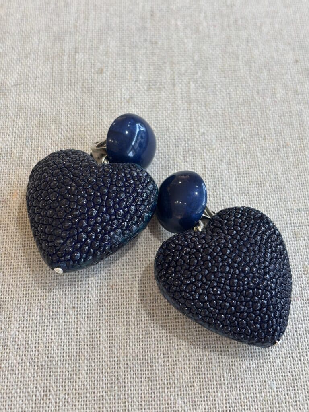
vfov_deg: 36.8
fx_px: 619
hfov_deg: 28.0
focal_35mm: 52
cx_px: 154
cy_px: 206
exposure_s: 1/50
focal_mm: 5.96
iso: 32
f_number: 1.6
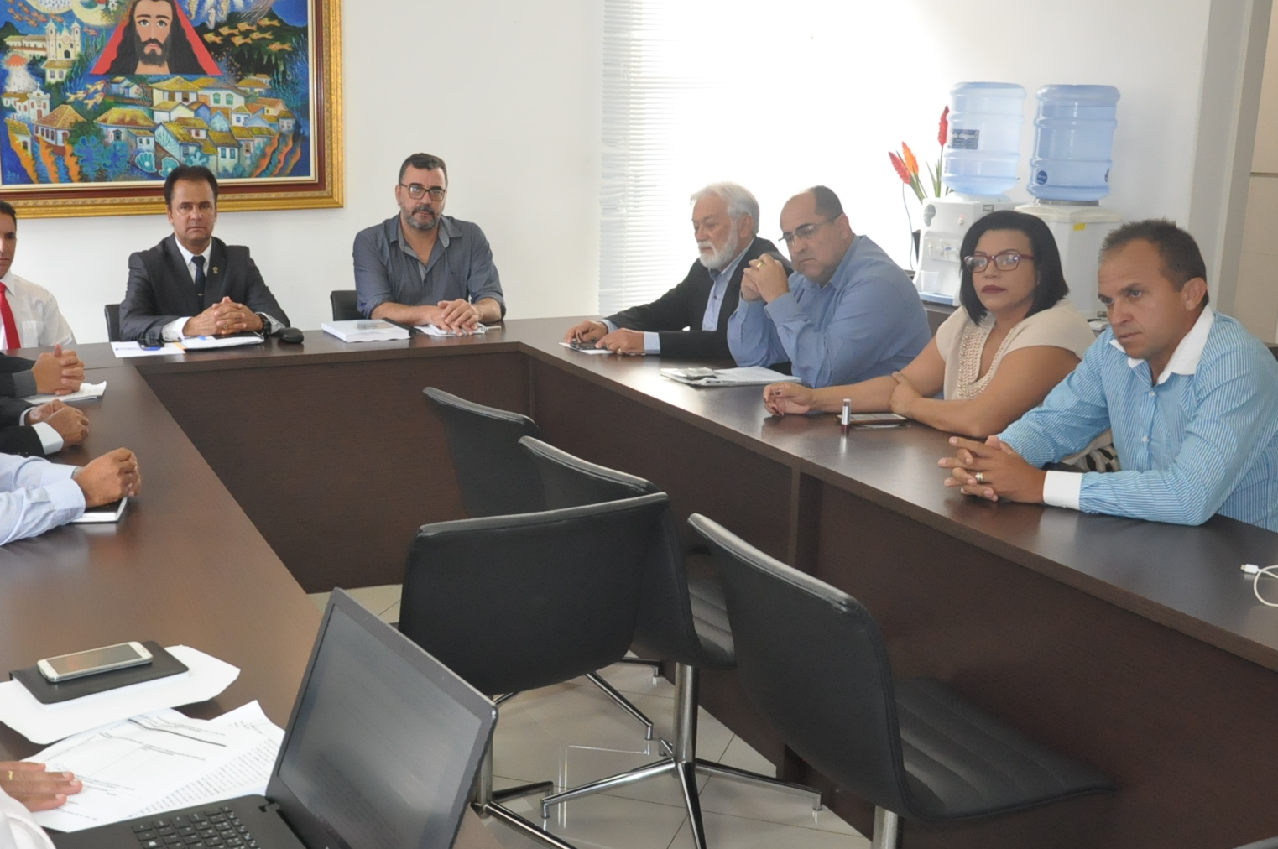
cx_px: 441
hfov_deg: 50.0
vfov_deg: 34.9
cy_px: 491
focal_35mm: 38
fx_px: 1348
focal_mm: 18
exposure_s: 1/160
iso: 2000
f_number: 5
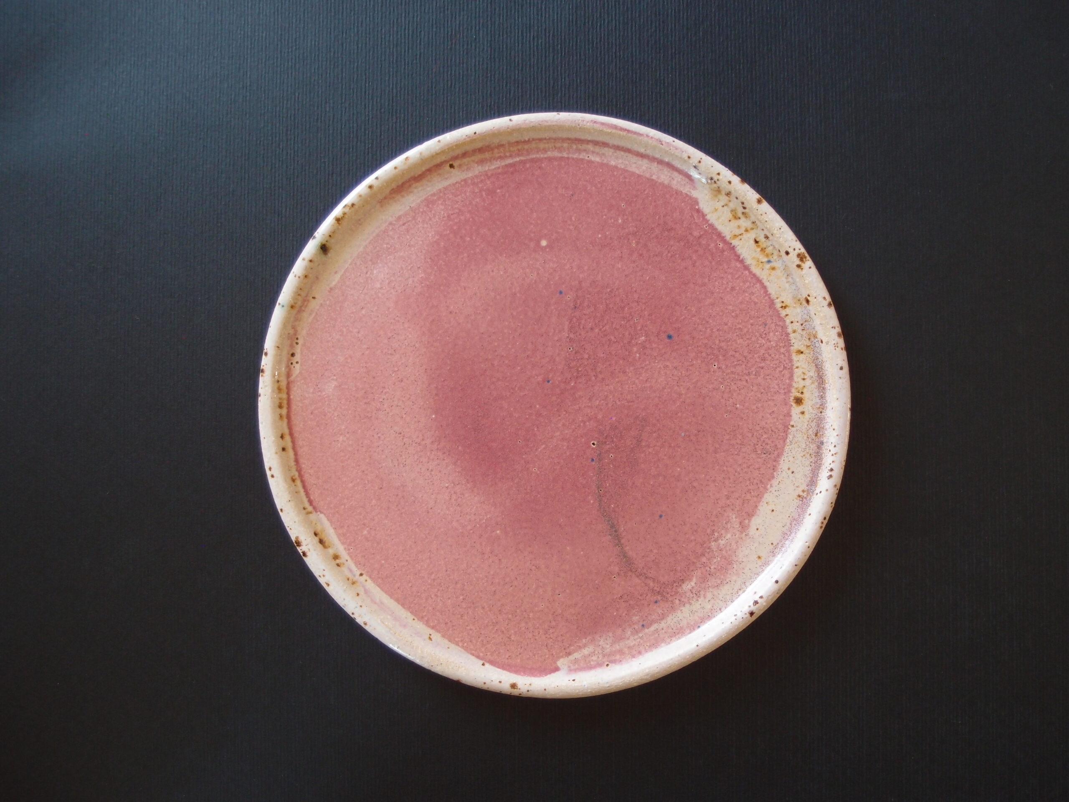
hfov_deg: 63.4
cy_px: 401
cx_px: 534
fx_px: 865
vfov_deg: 49.7
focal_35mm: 28
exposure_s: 1/60
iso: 200
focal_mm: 6
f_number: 1.8
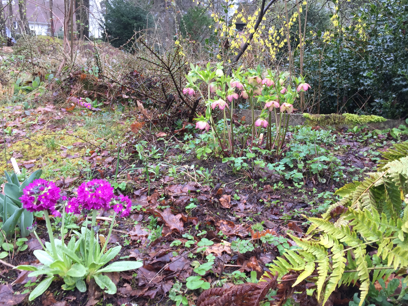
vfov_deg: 46.8
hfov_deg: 60.0
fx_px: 354
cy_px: 156
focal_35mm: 30
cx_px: 209
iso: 32
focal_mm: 4.15
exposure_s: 1/50
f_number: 2.2
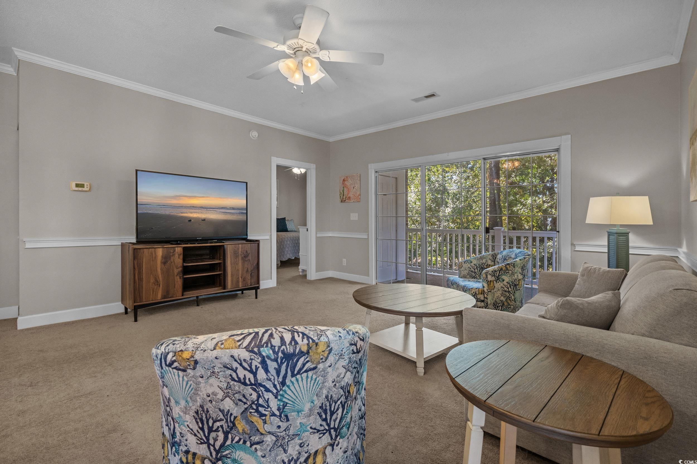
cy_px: 232
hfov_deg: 96.7
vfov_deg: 73.8
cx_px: 348
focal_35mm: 16
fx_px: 310
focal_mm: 16
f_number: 8
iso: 1000
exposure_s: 1/15
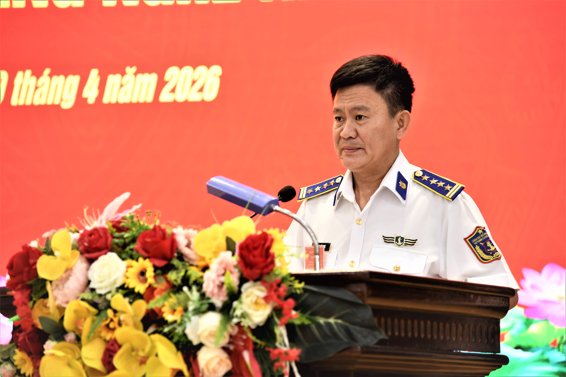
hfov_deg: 17.1
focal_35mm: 120
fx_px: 1887
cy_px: 188
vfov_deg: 11.4
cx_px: 283
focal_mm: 120
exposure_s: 1/125
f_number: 4
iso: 1250
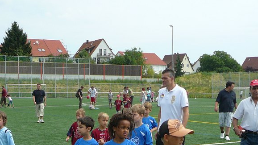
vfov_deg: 17.5
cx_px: 139
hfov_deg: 31.9
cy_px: 167
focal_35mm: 66
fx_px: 451
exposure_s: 1/800
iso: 80
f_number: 2.8
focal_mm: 5.2
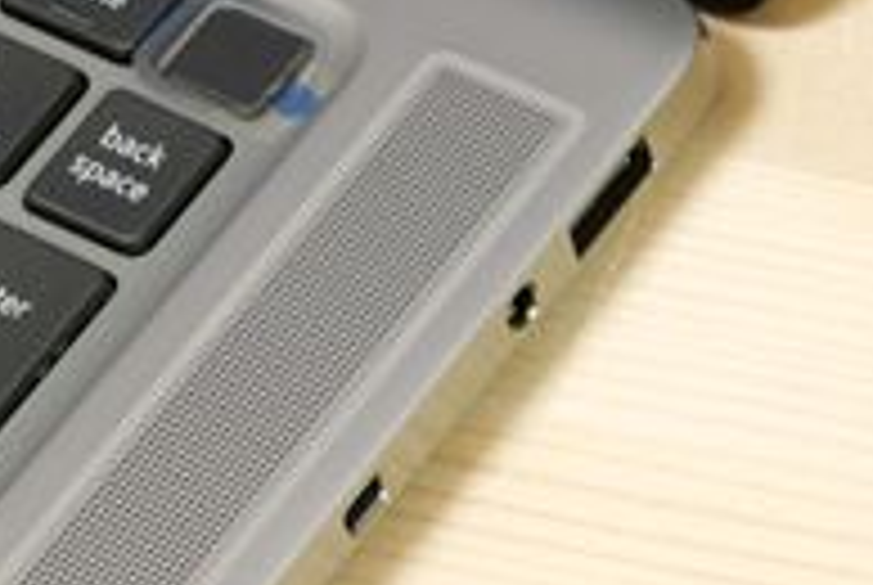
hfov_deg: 8.3
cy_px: 716
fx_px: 5634
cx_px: 1899
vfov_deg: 5.9
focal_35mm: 232
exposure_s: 1/5
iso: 1600
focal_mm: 49
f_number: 14
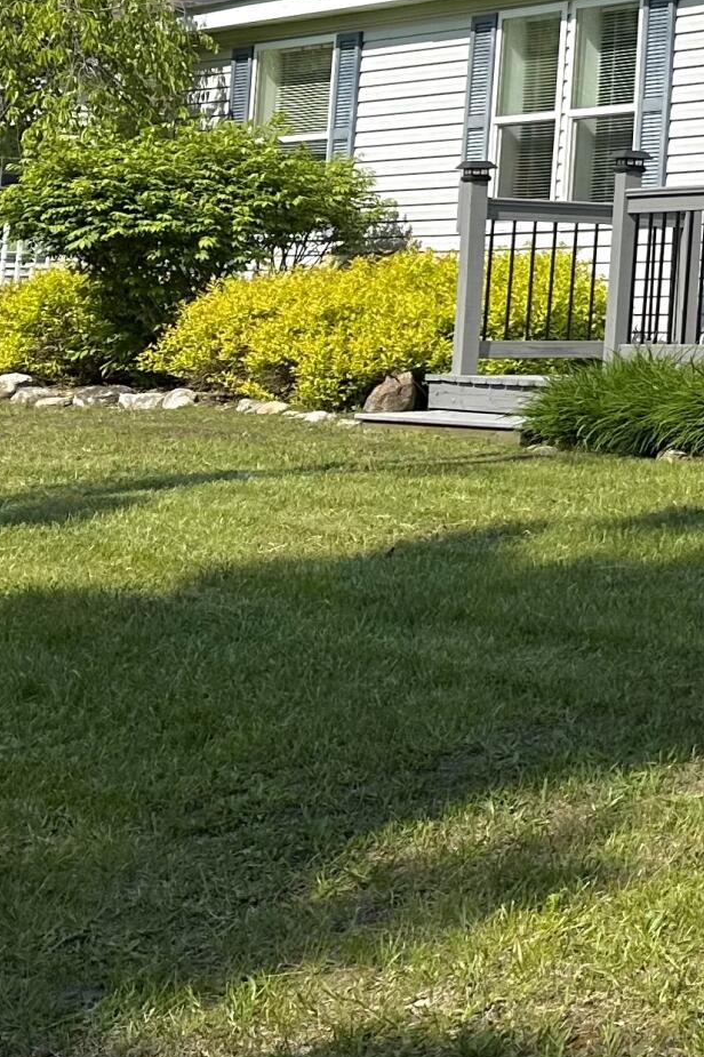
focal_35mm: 81
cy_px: 55
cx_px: 1597
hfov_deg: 13.3
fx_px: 2378
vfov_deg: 24.2
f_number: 1.78
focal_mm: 6.86
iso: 80
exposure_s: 1/4348
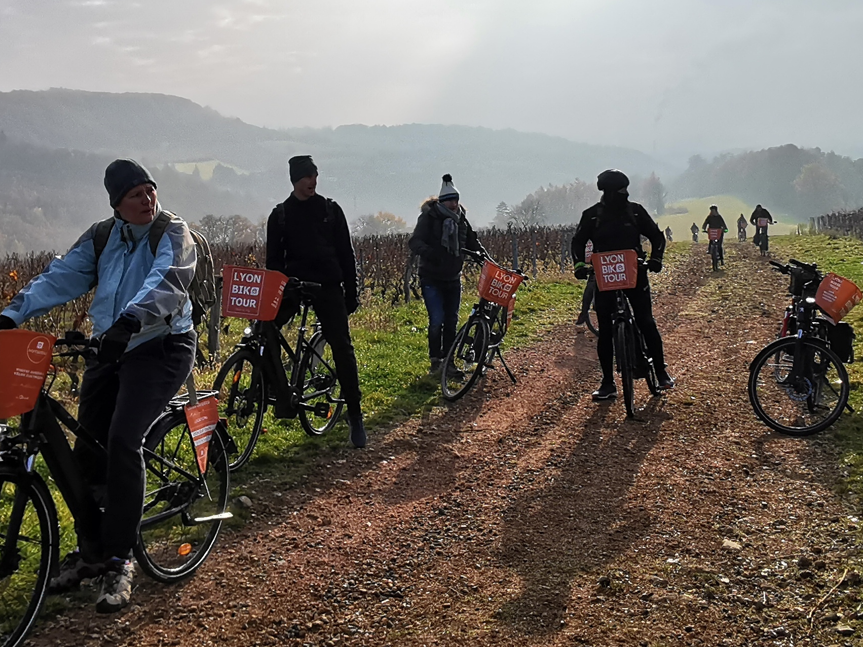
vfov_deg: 31.1
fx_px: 1147
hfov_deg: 41.2
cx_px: 457
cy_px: 175
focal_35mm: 46
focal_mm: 2.26
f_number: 2.2
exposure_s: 1/2004
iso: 50
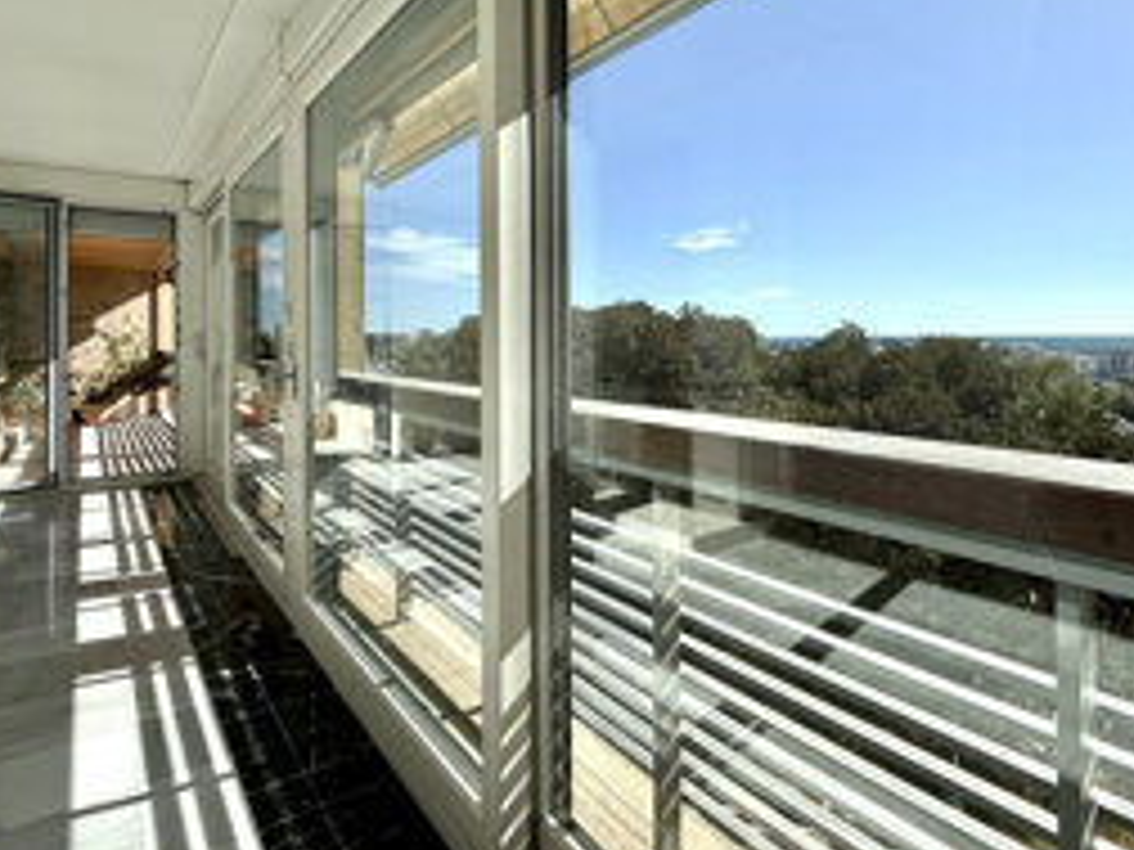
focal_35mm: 20
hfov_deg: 80.8
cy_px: 333
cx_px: 680
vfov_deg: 65.2
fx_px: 655
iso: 50
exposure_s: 1/2320
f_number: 2.2
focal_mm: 2.22
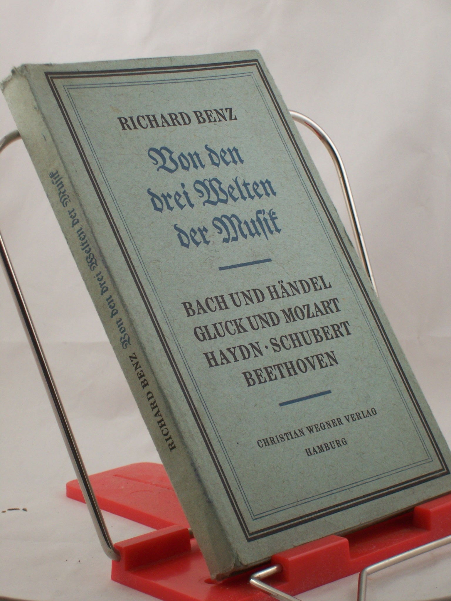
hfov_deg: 14.5
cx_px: 226
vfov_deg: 19.3
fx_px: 1772
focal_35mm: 102
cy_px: 300
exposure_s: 1/100
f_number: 4.6
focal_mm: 16.8
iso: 125
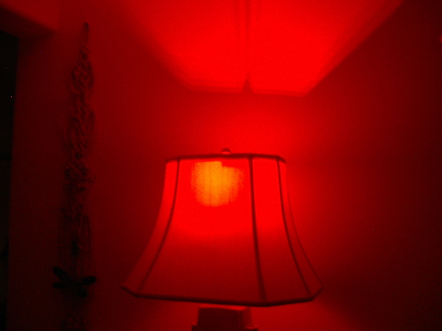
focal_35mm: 38
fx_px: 485
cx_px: 221
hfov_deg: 49.0
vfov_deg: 37.7
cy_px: 166
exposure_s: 1/4
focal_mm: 5.8
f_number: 2.6
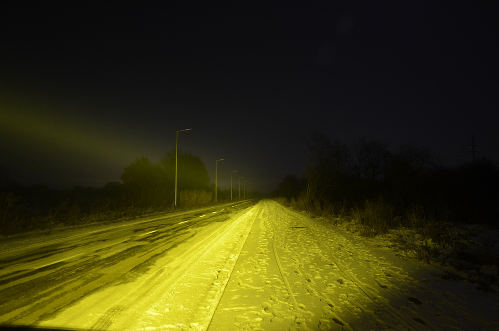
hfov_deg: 67.5
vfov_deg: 47.7
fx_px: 373
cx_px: 250
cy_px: 166
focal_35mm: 27
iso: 800
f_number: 4.5
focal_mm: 18
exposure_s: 1/2.5
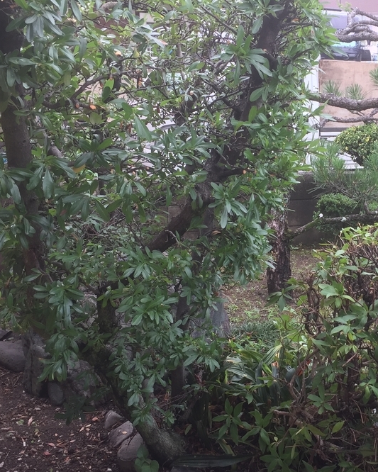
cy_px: 254
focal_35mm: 51
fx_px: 713
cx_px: 316
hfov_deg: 28.9
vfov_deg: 36.6
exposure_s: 1/184
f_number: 2.2
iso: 32
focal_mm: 4.15
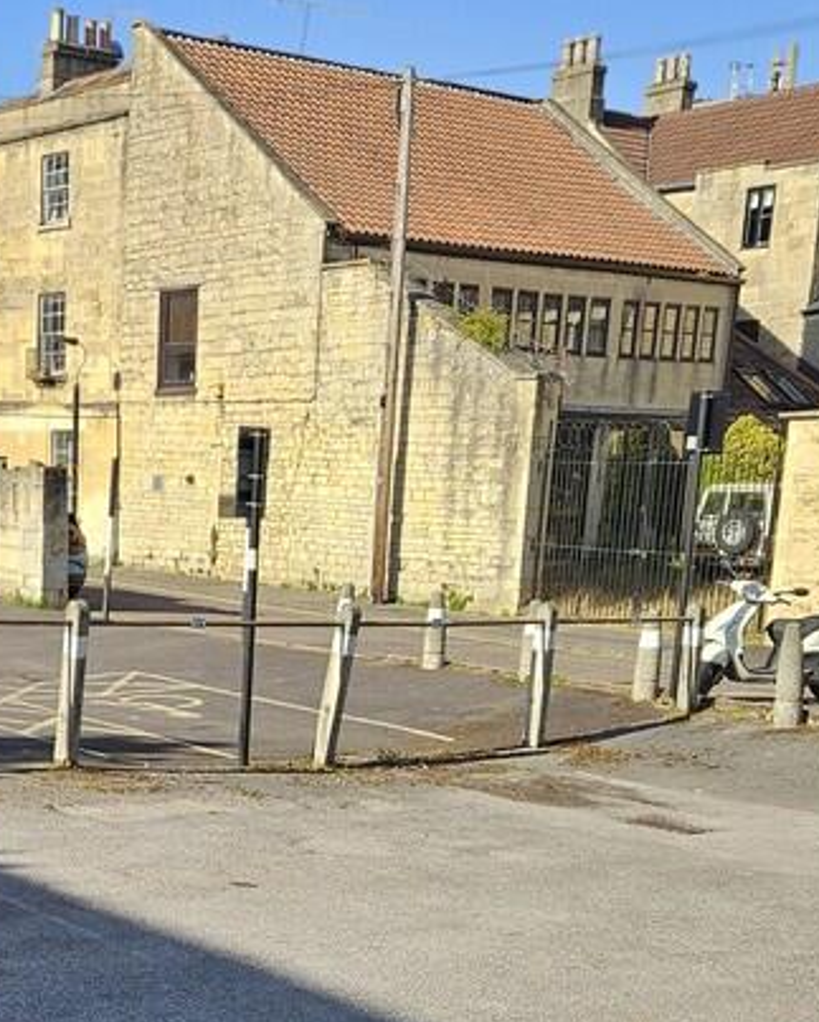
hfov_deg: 26.1
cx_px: 124
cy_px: 870
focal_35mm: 57
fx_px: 1725
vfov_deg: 31.8
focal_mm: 5.4
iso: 25
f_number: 1.8
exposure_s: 1/1070
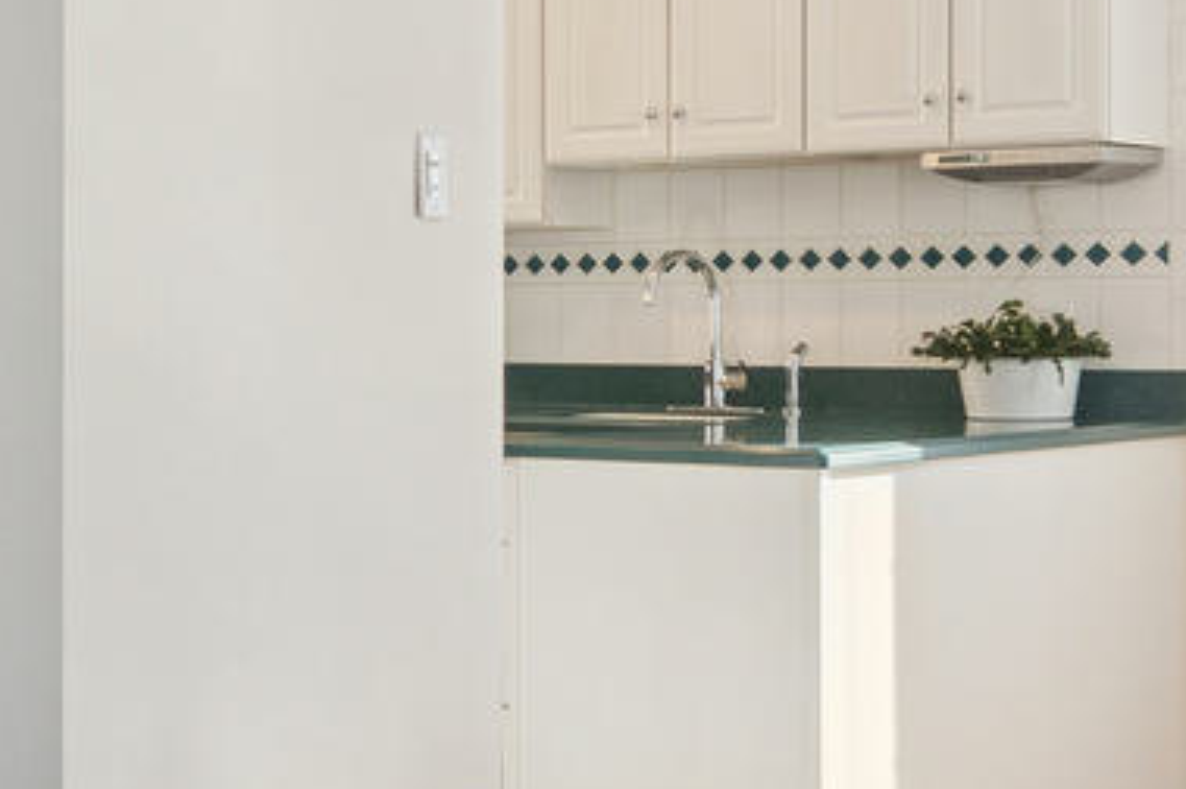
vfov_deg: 17.7
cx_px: 19
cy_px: 313
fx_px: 2534
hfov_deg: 25.2
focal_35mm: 77
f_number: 8
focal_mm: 12
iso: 200
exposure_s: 1/25
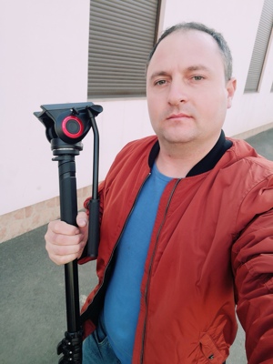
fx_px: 273
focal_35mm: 26
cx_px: 136
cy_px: 182
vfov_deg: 67.3
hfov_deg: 53.1
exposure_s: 1/172
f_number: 2
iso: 50
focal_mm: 3.46
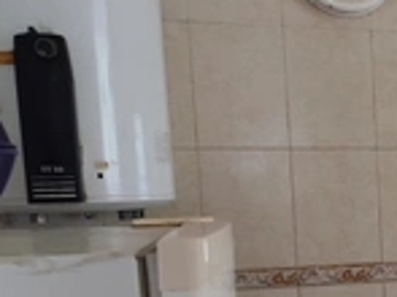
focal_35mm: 69
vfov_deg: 20.8
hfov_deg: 23.7
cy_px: 278
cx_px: 556
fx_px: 791
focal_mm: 6.19
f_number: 1.65
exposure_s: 1/100
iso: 250
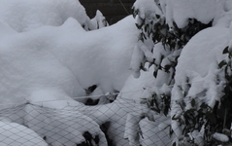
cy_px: 131
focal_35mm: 306
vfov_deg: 4.3
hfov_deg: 6.8
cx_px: -36
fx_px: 1937
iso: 450
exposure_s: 1/60
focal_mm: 80
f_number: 5.3
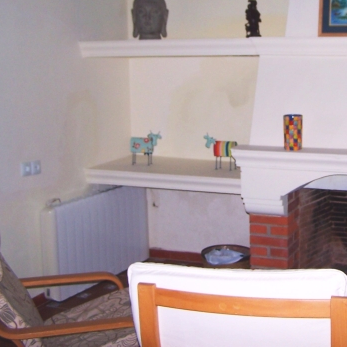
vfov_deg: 27.6
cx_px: 283
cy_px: 117
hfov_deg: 27.1
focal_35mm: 62
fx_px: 703
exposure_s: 1/60
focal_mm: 6.3
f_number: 2.8
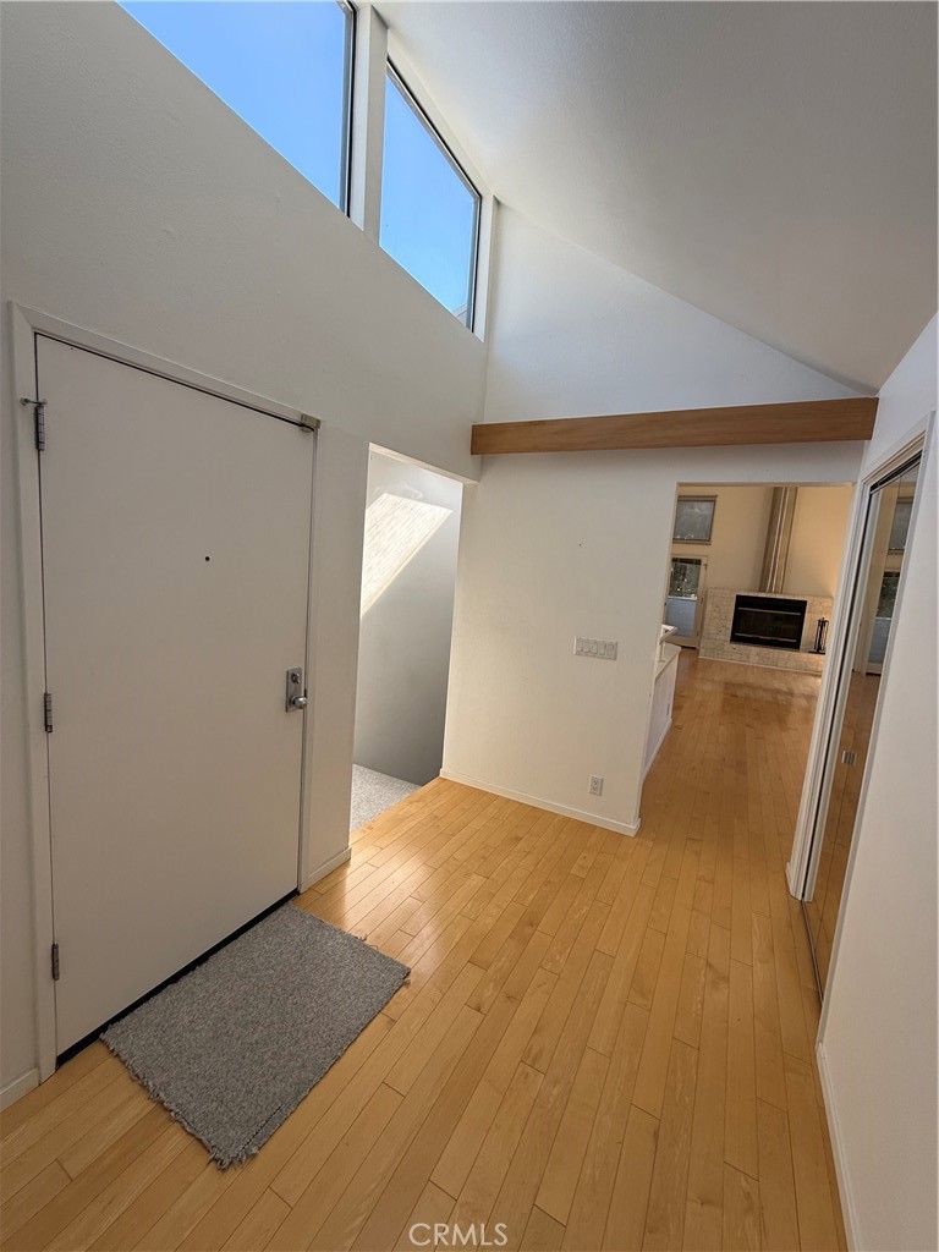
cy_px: 626
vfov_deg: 102.1
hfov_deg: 85.7
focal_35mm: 14
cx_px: 470
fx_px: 506
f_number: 2.2
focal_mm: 2.22
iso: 50
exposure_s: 1/297
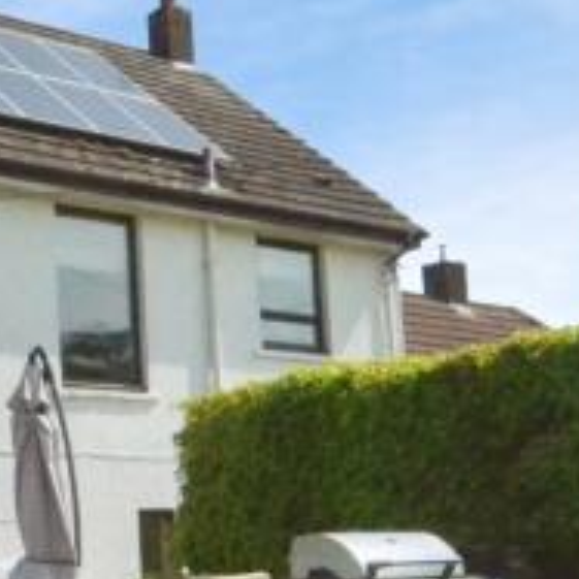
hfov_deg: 24.1
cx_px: 74
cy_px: 262
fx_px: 1325
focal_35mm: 70
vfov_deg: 24.6
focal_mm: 10
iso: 3200
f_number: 13
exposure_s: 1/4000
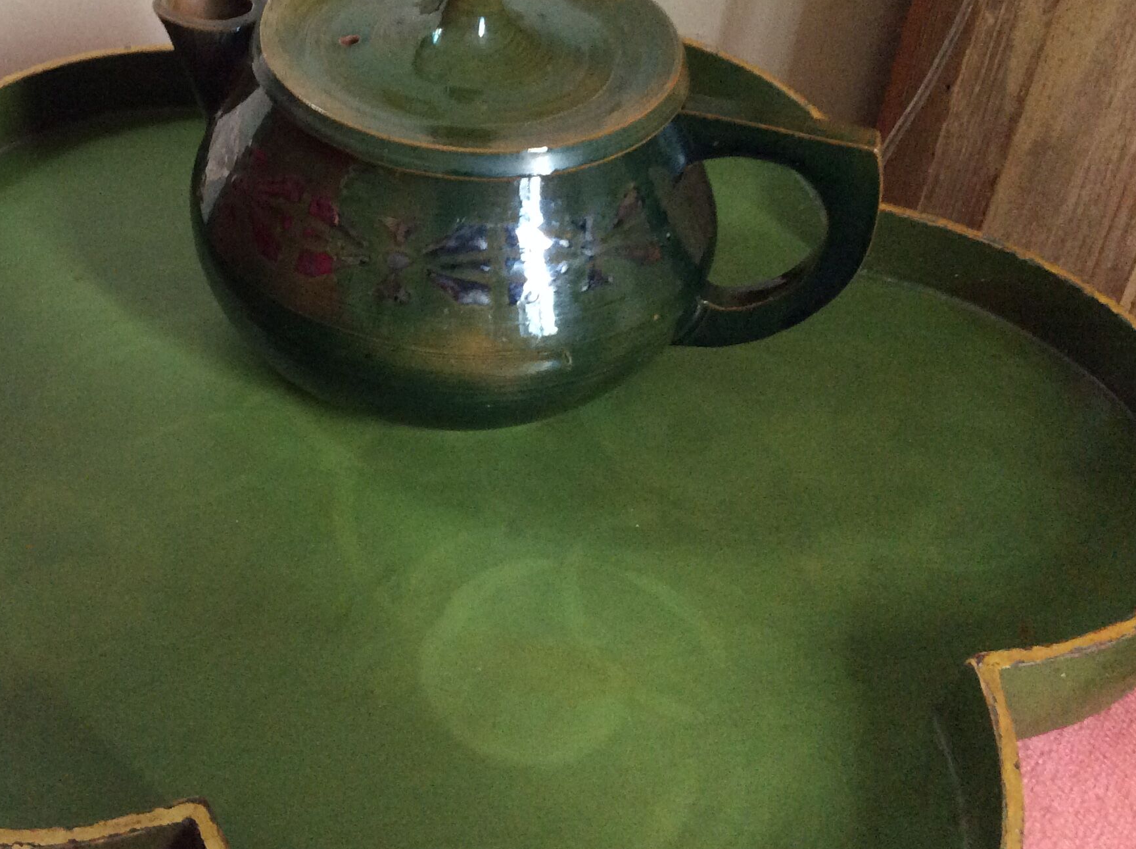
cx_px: 373
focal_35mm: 48
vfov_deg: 30.0
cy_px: 285
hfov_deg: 39.2
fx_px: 1573
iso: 200
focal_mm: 3.3
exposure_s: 1/25
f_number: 2.4
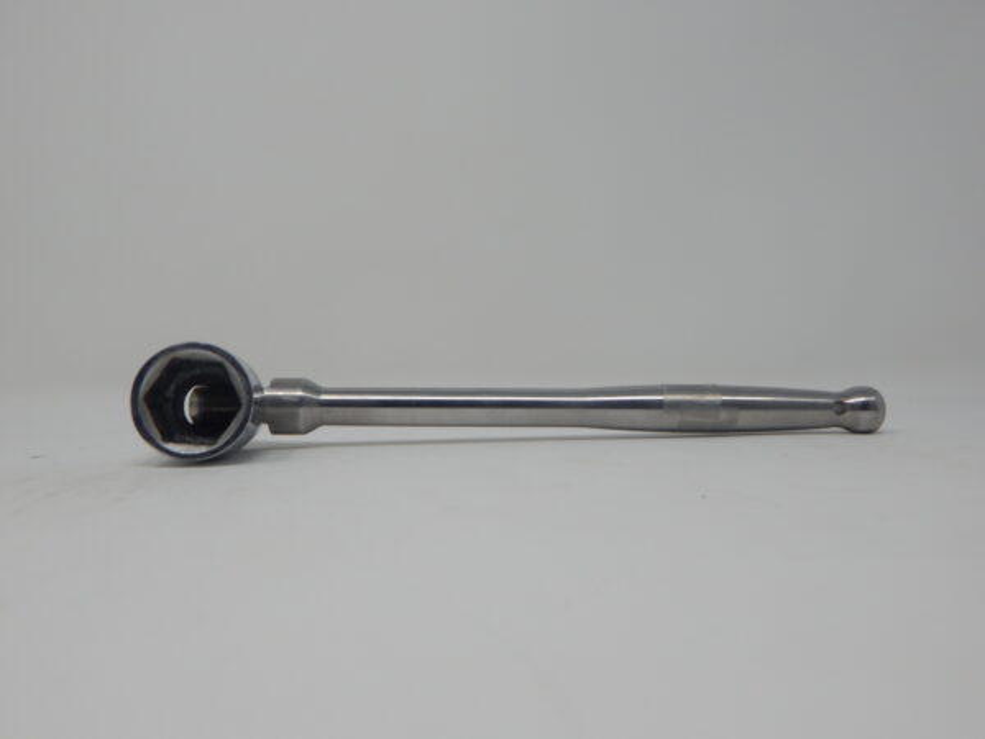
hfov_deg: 58.4
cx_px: 492
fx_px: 882
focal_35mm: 31
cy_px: 370
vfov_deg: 45.4
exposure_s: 1/160
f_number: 3.2
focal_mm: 5.6
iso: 125
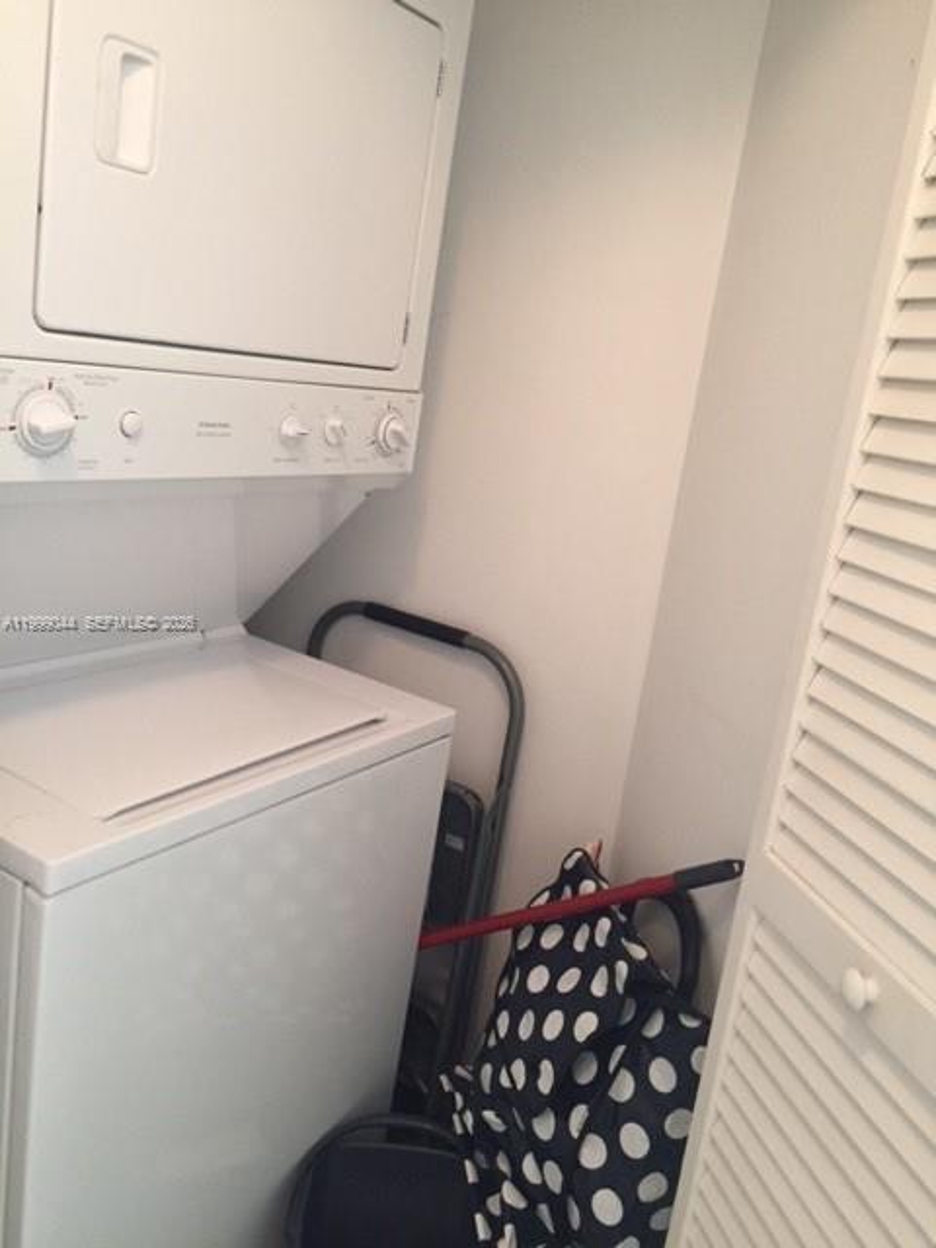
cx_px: 468
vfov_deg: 61.7
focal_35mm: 29
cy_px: 624
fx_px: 1046
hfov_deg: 48.2
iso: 160
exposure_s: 1/30
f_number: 2.2
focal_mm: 4.15
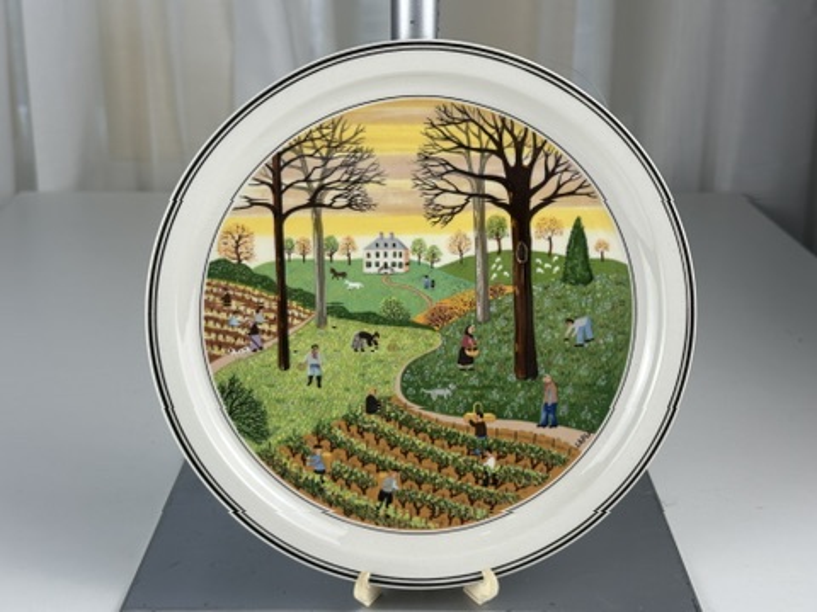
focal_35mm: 48
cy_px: 306
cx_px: 408
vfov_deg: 30.3
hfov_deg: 39.7
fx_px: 1133
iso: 50
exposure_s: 1/223
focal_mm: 6.86
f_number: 1.78
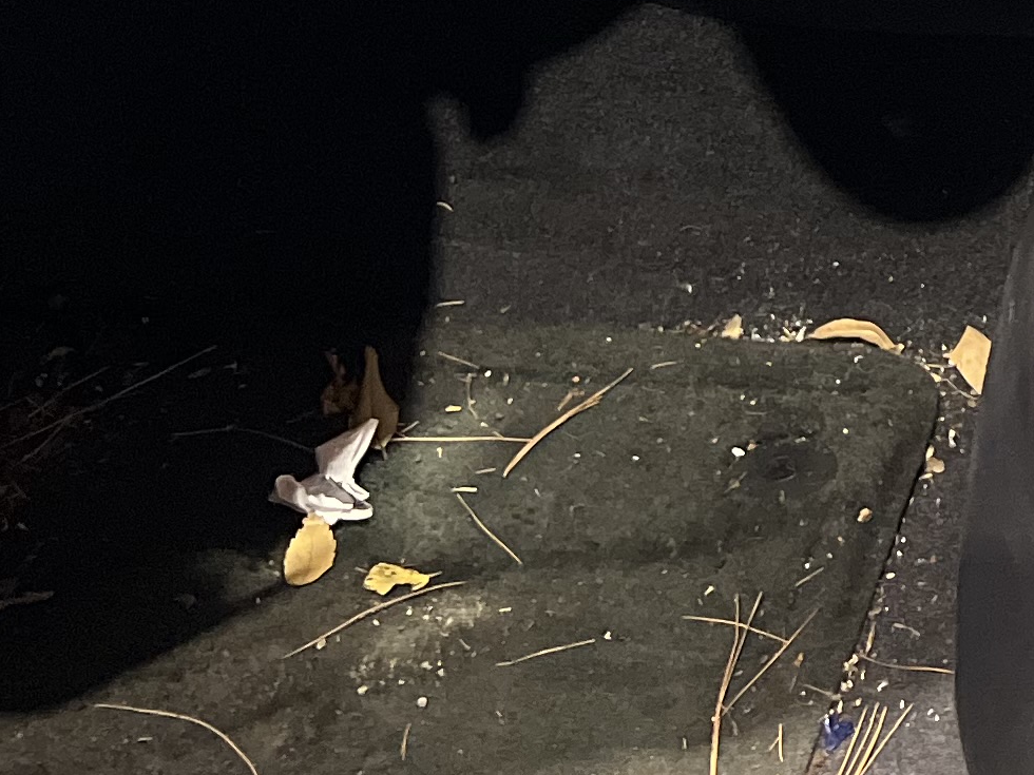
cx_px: 1551
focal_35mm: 107
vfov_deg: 12.3
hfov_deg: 16.7
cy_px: -733
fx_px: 3196
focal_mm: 5.7
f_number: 1.5
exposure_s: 1/60
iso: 500
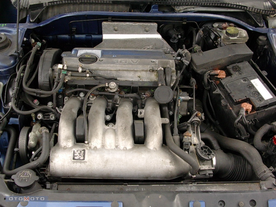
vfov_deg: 32.2
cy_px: 104
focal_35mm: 45
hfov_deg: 42.1
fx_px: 359
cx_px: 138
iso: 70
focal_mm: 6.7
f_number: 2.9
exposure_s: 1/152
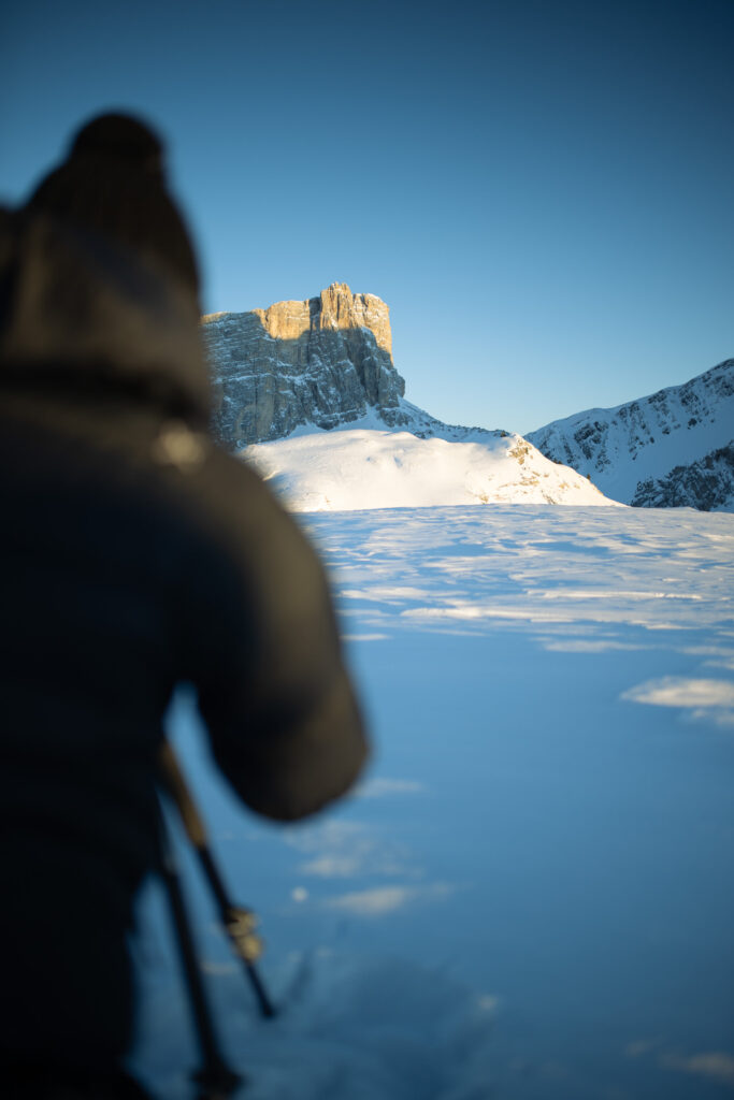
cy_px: 550
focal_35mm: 35
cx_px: 367
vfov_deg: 54.4
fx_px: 1070
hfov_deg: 37.9
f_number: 1.4
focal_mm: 35
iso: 100
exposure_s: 1/2500
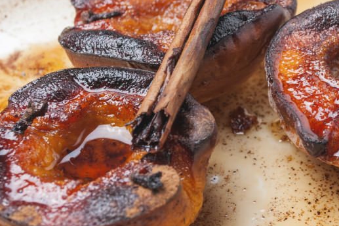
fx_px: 688
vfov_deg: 18.7
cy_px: 130
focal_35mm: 73
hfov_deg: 27.5
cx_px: 227
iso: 200
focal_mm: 28
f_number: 7.1
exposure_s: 1/200
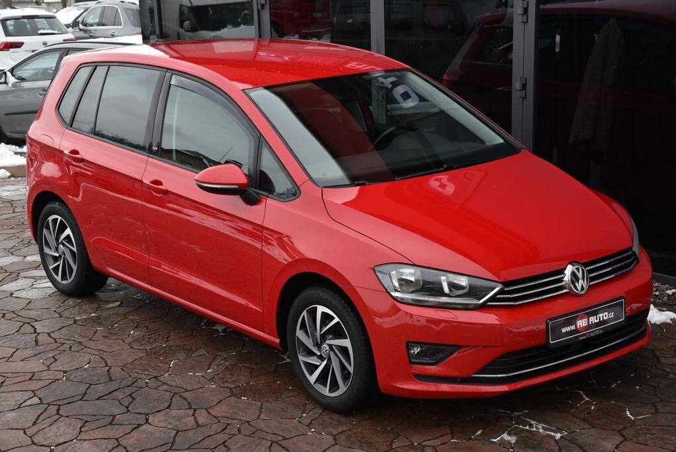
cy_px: 226
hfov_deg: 30.9
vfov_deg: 20.9
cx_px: 338
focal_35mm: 65
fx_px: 1221
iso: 500
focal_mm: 65
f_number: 9
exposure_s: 1/320
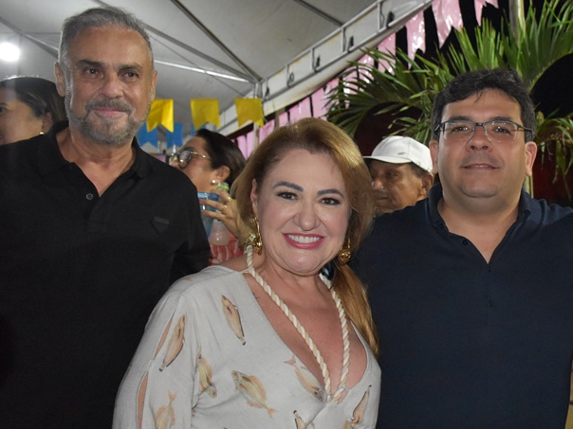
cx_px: 433
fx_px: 712
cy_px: 210
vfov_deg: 33.6
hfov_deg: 42.4
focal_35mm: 43
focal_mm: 18
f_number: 3.5
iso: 3600
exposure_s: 1/60
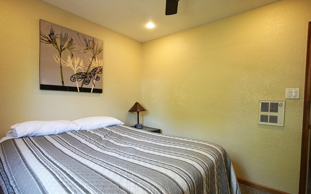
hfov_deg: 94.3
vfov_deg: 67.9
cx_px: 151
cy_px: 105
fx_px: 144
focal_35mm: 17
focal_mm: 11
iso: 1250
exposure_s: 1/160
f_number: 4
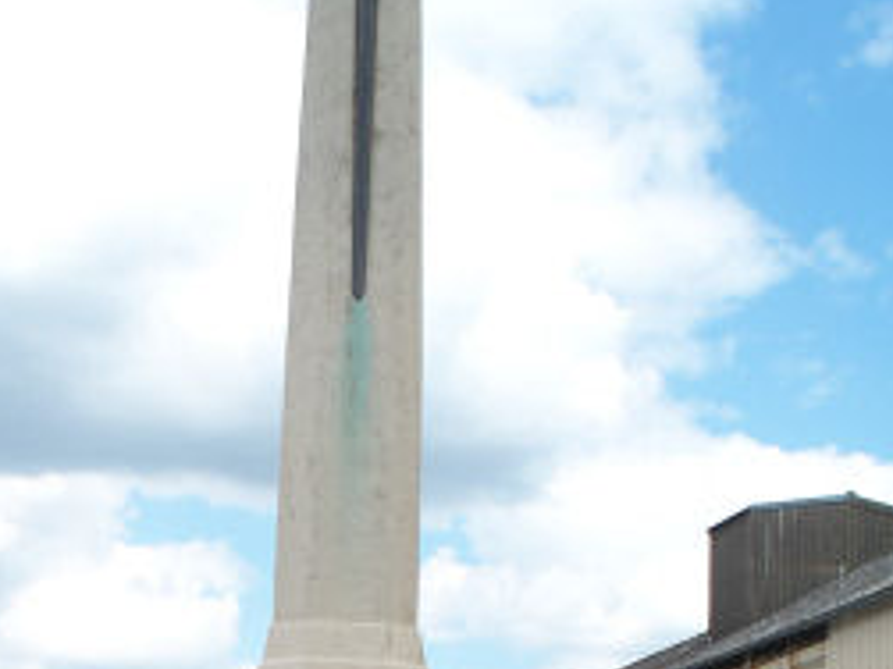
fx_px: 2218
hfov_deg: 22.4
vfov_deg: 16.5
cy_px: 783
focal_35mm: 86
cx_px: 167
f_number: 5
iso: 64
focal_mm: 7.54
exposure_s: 1/250
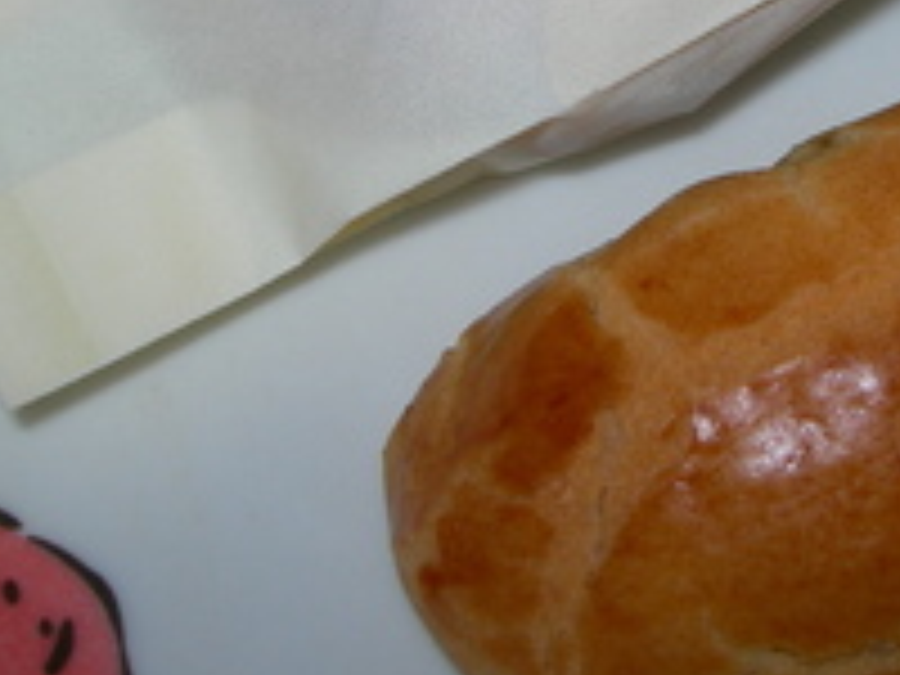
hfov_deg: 20.4
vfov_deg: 15.2
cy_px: -29
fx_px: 2470
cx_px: 756
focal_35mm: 95
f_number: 4.8
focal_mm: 7.8
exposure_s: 1/60.1
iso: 50
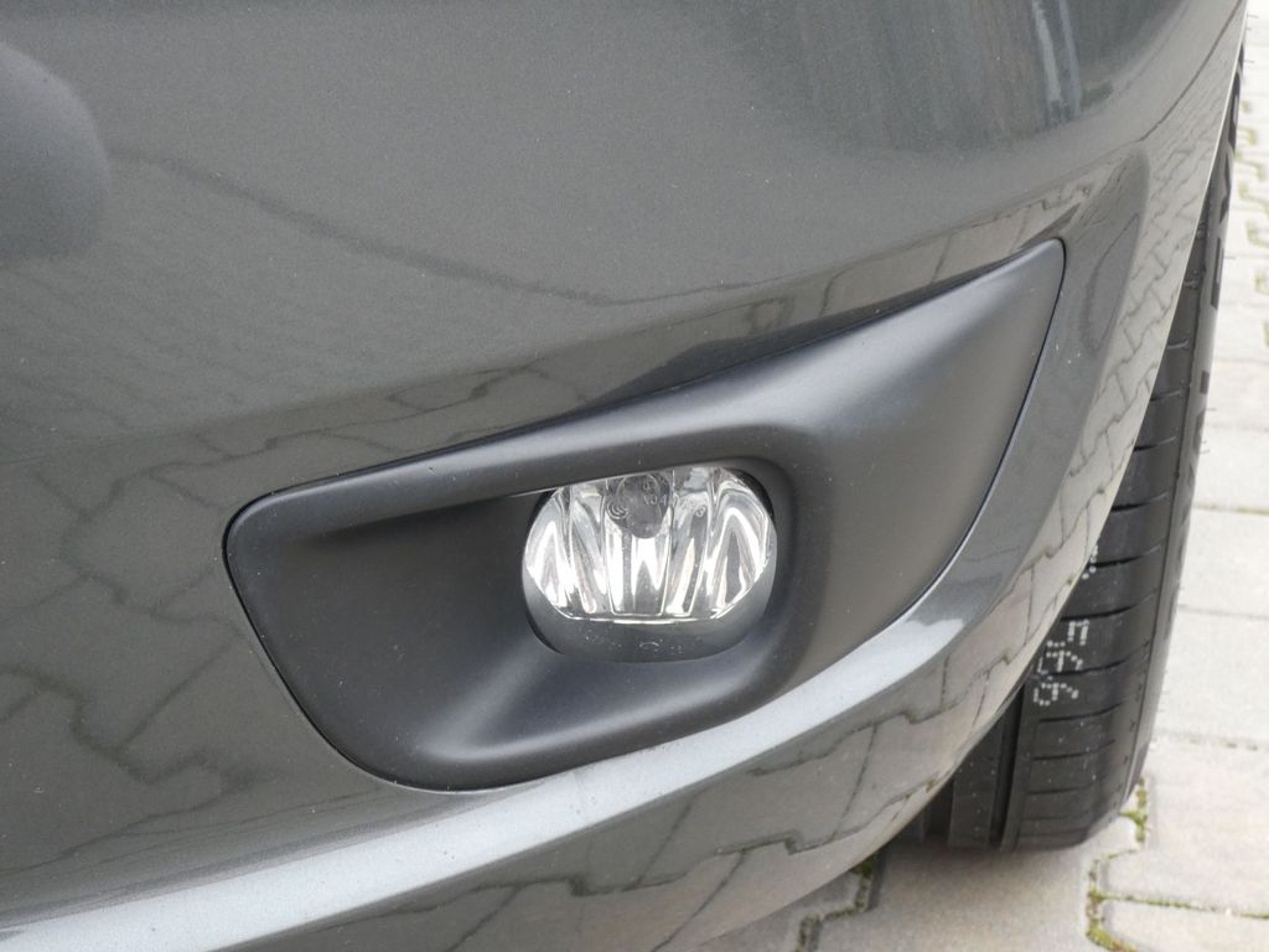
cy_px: 476
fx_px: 2420
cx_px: 634
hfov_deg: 29.4
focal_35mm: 66
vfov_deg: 22.3
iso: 250
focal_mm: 11.9
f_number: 5.6
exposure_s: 1/80
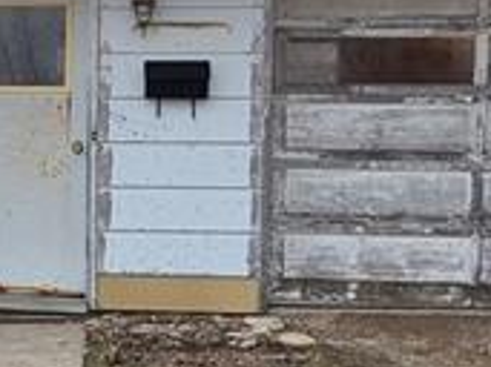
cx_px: -57
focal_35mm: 78
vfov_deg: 18.9
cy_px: 199
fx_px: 1106
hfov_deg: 23.4
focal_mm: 1.74
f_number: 2.2
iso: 50
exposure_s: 1/120
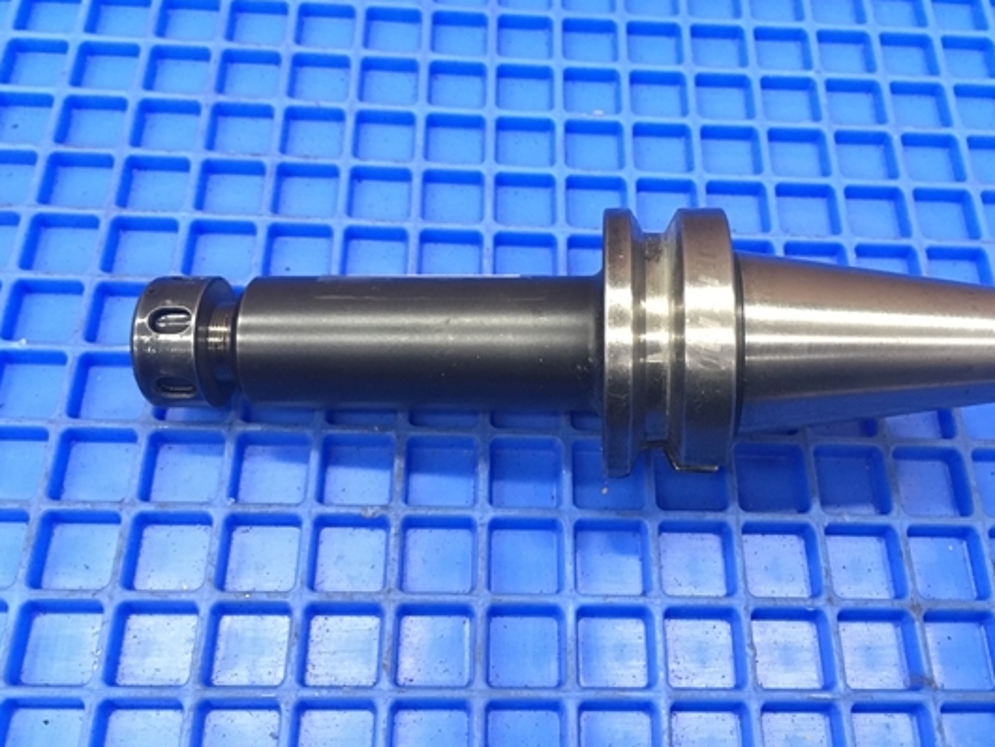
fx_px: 1006
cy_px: 315
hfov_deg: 52.5
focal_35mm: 35
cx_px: 539
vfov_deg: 40.6
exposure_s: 1/24
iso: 200
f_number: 2.2
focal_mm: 4.15
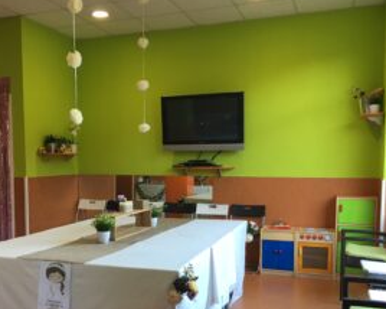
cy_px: 201
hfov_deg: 45.5
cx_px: 149
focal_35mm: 40
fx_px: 457
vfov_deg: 37.0
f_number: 2.2
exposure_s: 1/33
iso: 64
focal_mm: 4.15
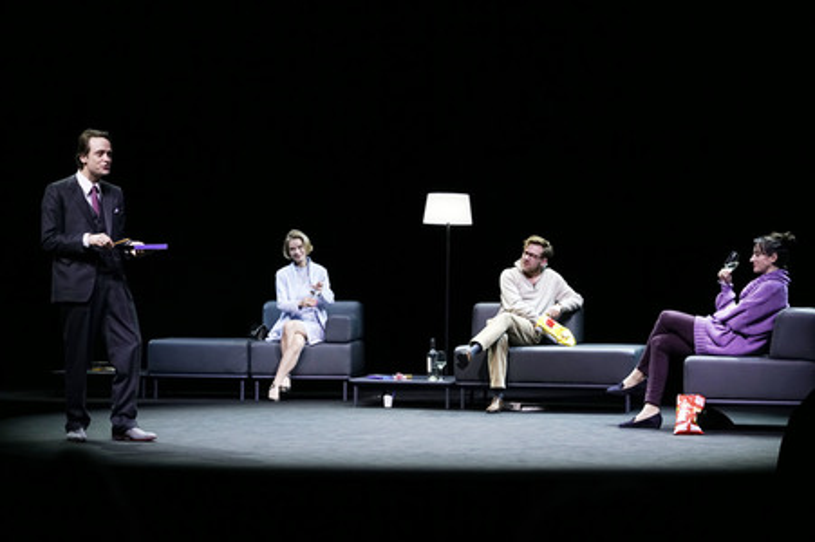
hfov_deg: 23.9
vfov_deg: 16.0
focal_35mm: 85
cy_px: 271
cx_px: 408
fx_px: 1923
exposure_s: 1/50
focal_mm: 85
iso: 1600
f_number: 6.3
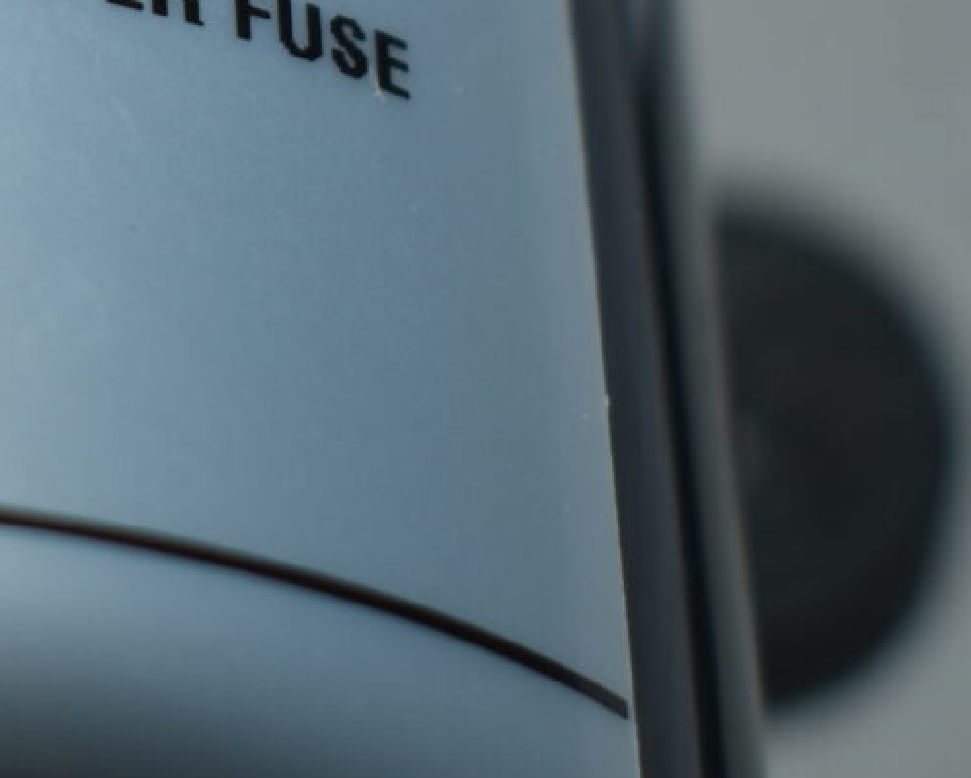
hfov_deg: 10.1
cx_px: -302
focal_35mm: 188
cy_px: -266
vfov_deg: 8.1
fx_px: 5406
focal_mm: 26
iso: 100
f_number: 4
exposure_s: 1/60
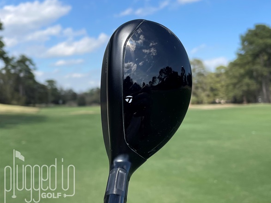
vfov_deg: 49.7
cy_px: 98
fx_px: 219
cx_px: 145
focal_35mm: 28
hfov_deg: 63.4
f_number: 1.6
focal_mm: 4.2
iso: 32
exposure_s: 1/2618
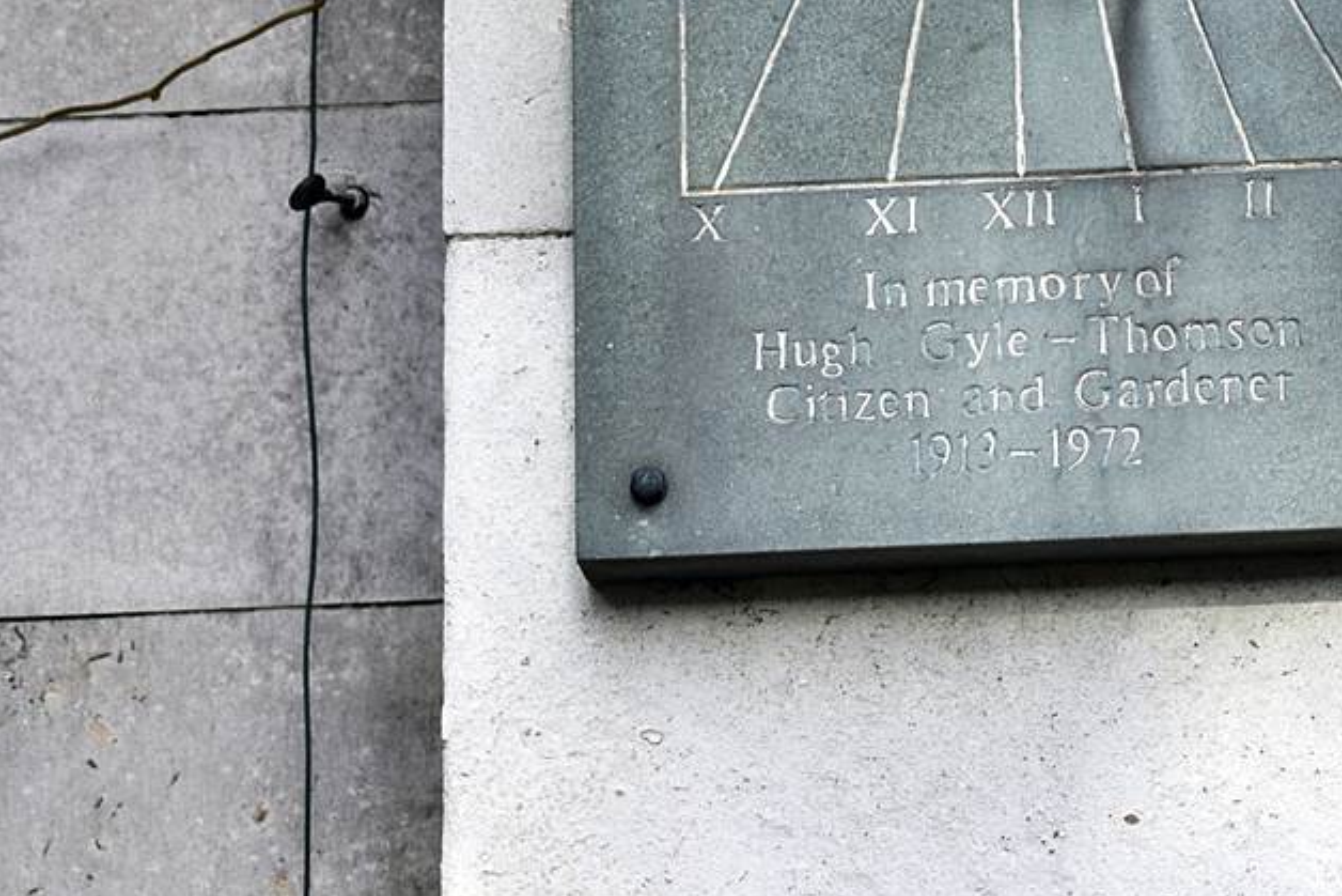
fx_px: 7840
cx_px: 1075
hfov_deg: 9.8
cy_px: -25
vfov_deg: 6.5
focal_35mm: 210
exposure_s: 1/200
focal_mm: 55
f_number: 7.1
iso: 400
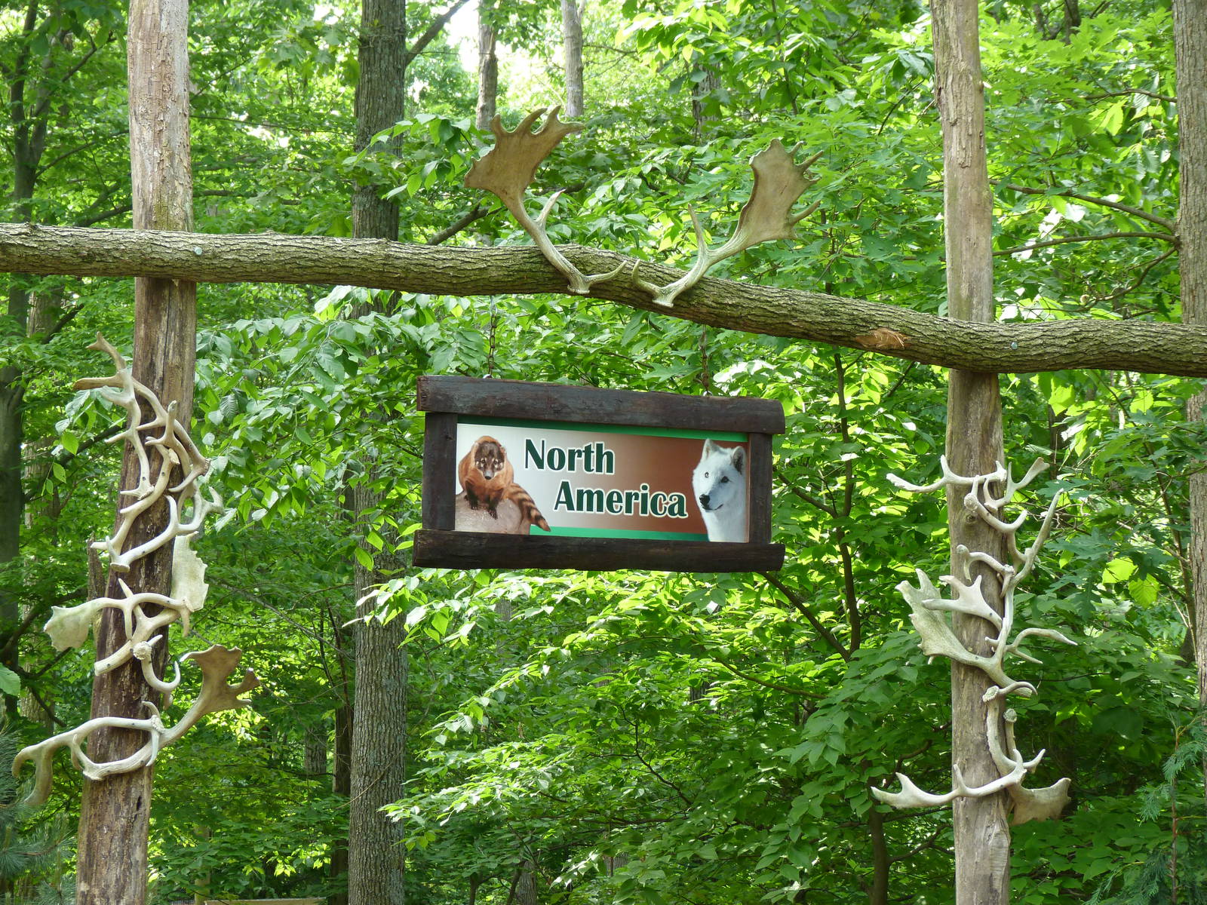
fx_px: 3452
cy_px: 452
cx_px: 604
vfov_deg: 14.9
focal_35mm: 99
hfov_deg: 19.8
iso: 160
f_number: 3.5
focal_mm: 17.9
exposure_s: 1/60
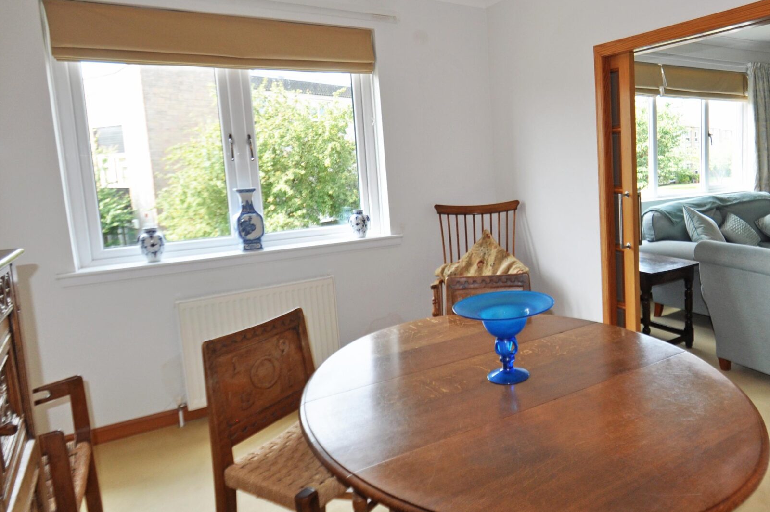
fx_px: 513
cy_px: 192
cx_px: 573
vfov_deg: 52.5
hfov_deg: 69.2
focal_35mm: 24
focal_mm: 10
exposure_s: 1/200
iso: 280
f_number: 3.5
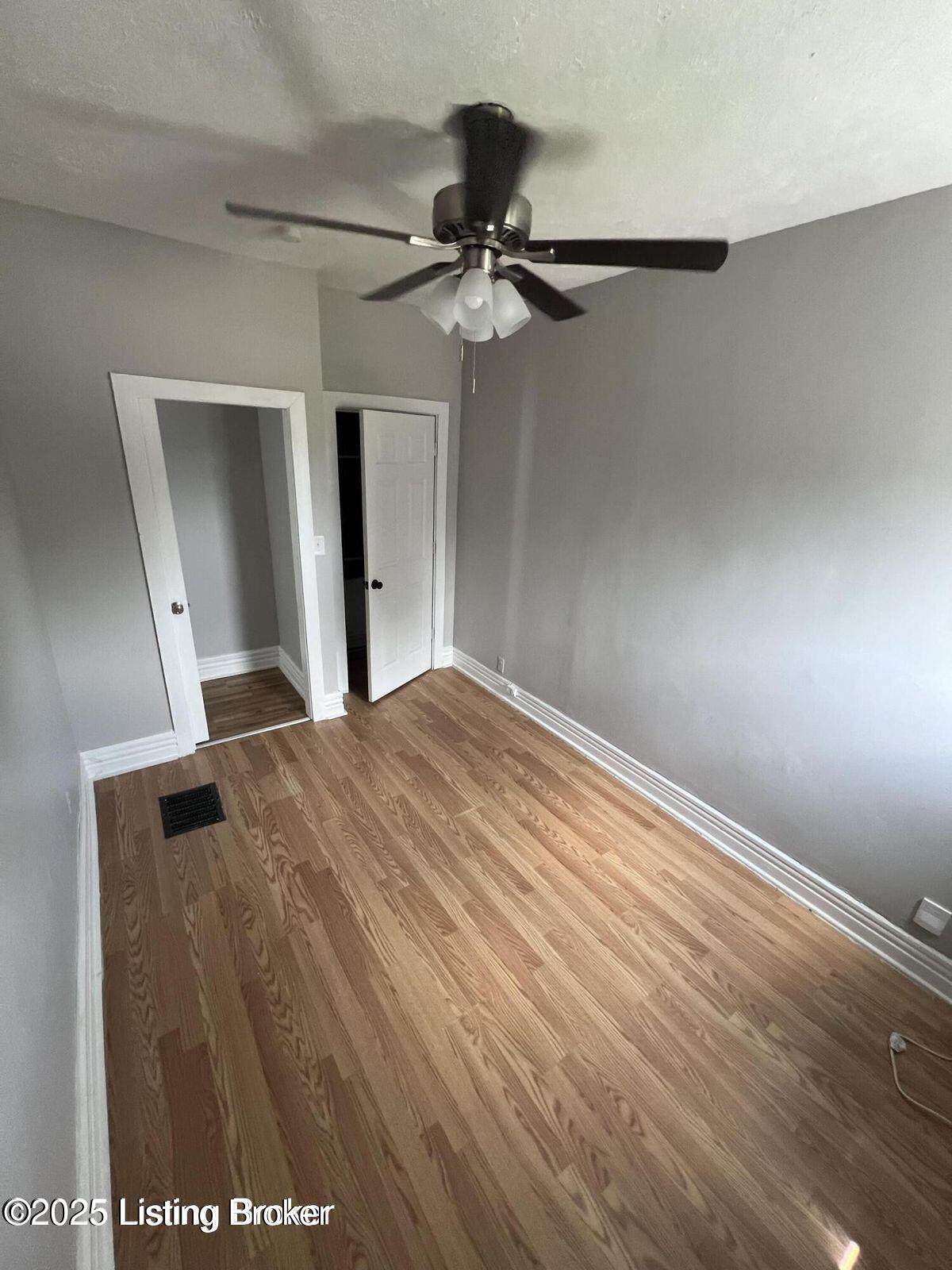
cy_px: 635
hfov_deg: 89.9
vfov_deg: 106.2
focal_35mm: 13
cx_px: 476
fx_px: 477
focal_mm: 1.57
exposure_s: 1/99
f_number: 1.8
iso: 200
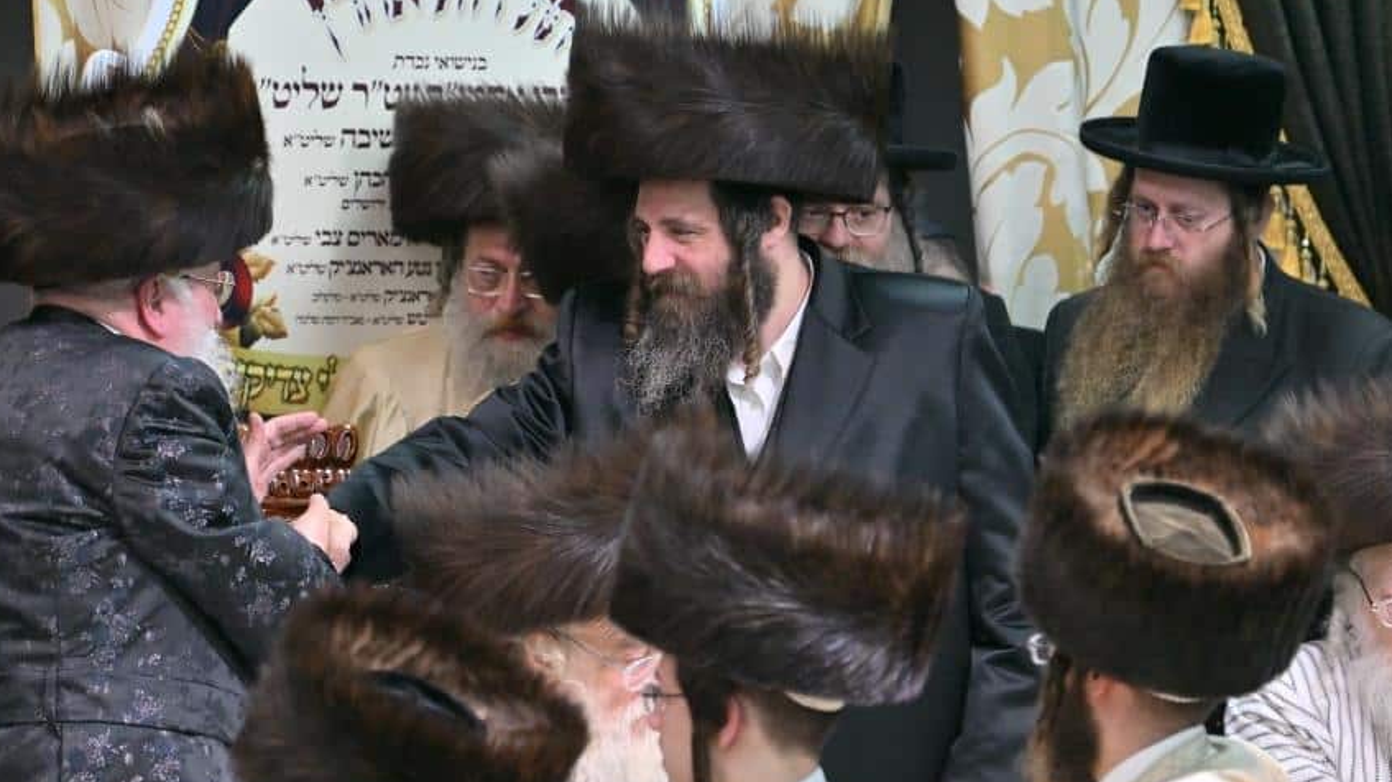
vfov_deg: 3.8
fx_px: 11919
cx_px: 560
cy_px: 360
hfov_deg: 6.7
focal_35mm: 323
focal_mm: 170
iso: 400
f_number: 2.8
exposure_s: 1/200
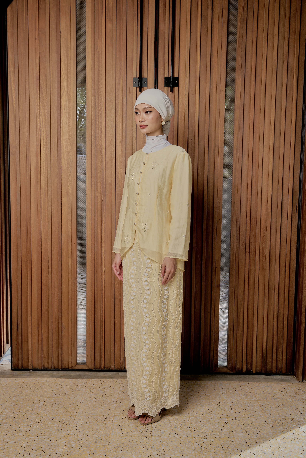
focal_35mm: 35
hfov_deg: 37.8
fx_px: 446
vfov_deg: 54.4
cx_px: 153
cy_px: 229
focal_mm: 35
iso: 125
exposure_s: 1/125
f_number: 8
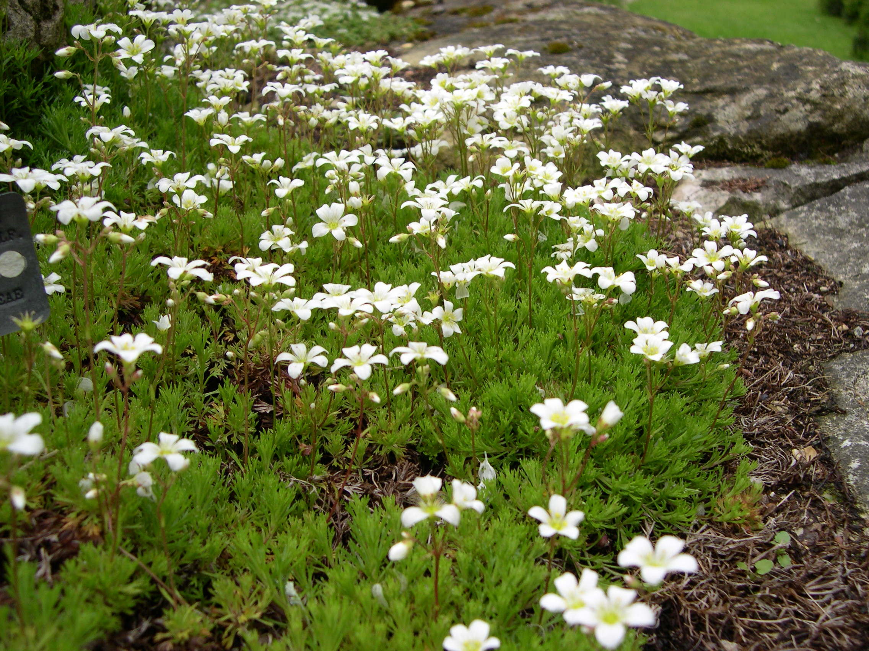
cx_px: 434
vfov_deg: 37.7
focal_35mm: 38
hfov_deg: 49.0
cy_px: 326
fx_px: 954
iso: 100
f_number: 2.8
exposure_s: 1/583
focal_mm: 8
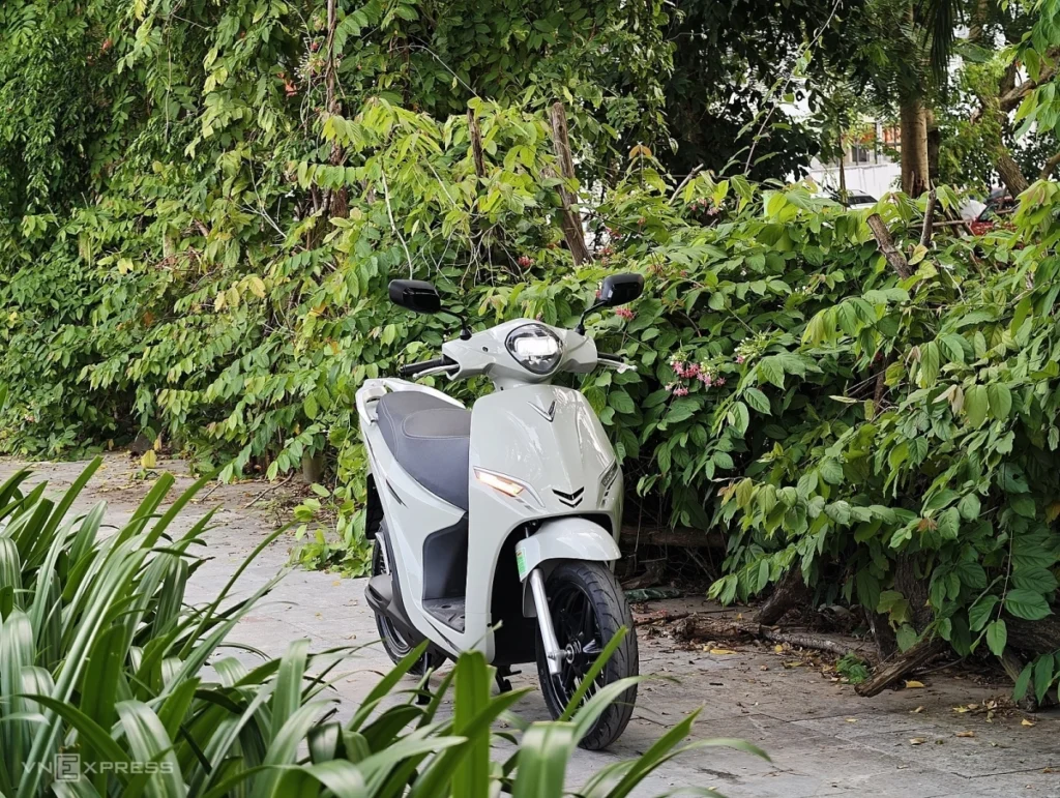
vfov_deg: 17.4
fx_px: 2607
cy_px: 399
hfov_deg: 23.0
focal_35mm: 85
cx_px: 530
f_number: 2.27
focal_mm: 22.48
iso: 160
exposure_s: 1/100
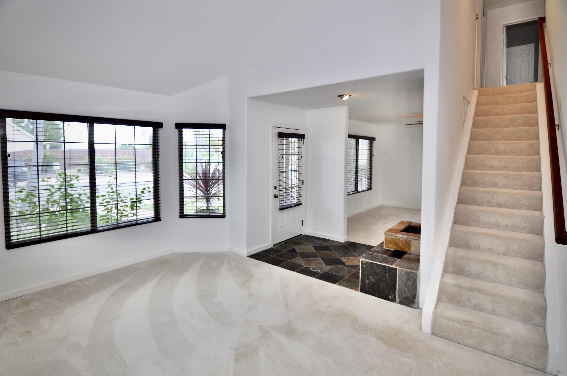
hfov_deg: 95.1
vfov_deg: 71.9
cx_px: 284
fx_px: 260
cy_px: 188
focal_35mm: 16
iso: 400
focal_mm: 11
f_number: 4
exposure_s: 1/60
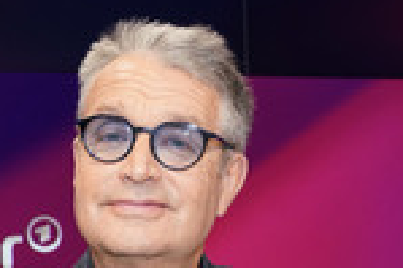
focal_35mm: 106
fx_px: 1185
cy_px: 371
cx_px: 150
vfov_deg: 12.4
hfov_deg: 19.3
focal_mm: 35
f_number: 5.6
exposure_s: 1/125
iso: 2000
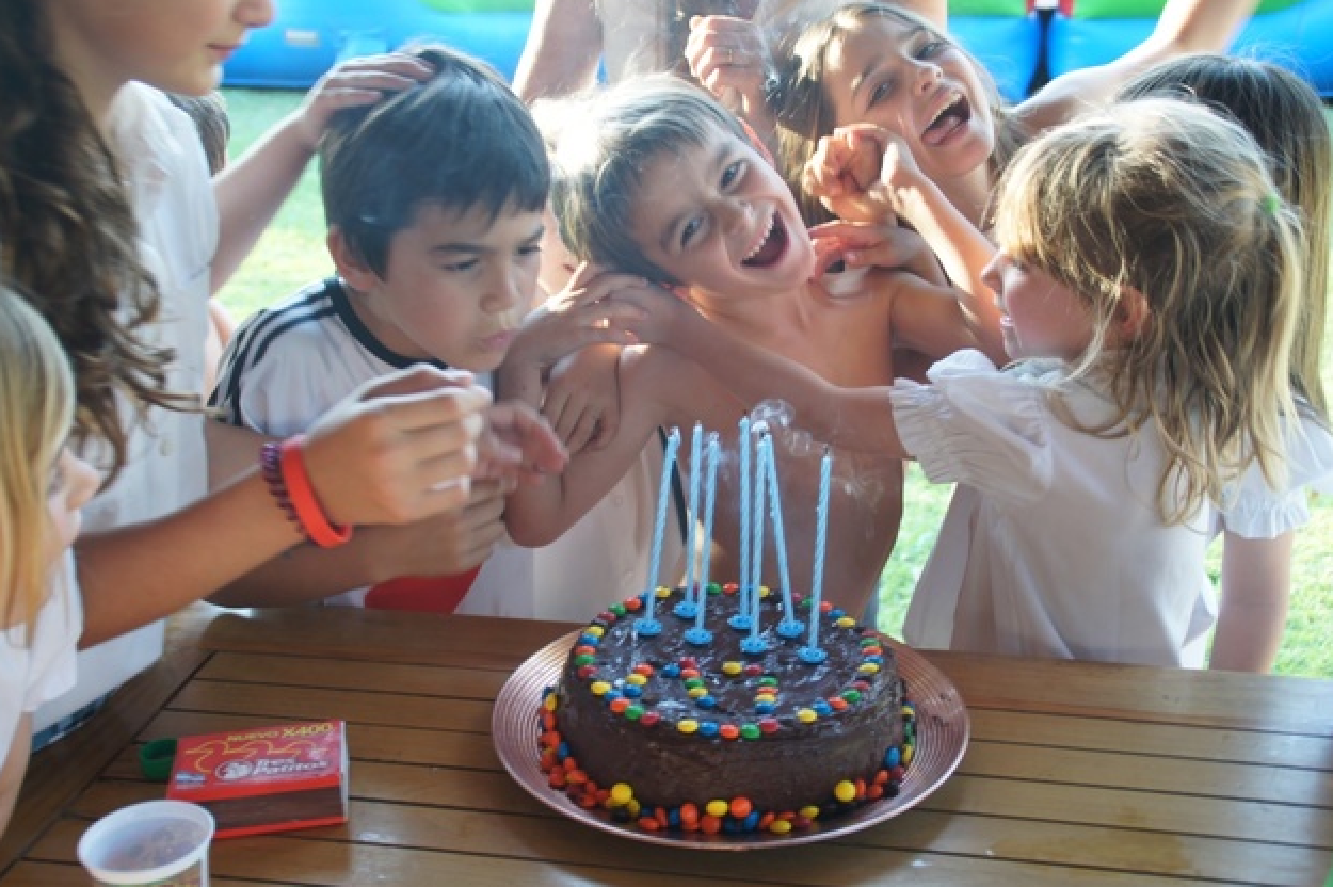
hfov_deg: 45.5
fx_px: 1591
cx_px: 676
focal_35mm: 43
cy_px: 435
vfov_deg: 31.2
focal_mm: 28
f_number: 4
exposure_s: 1/50
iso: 200
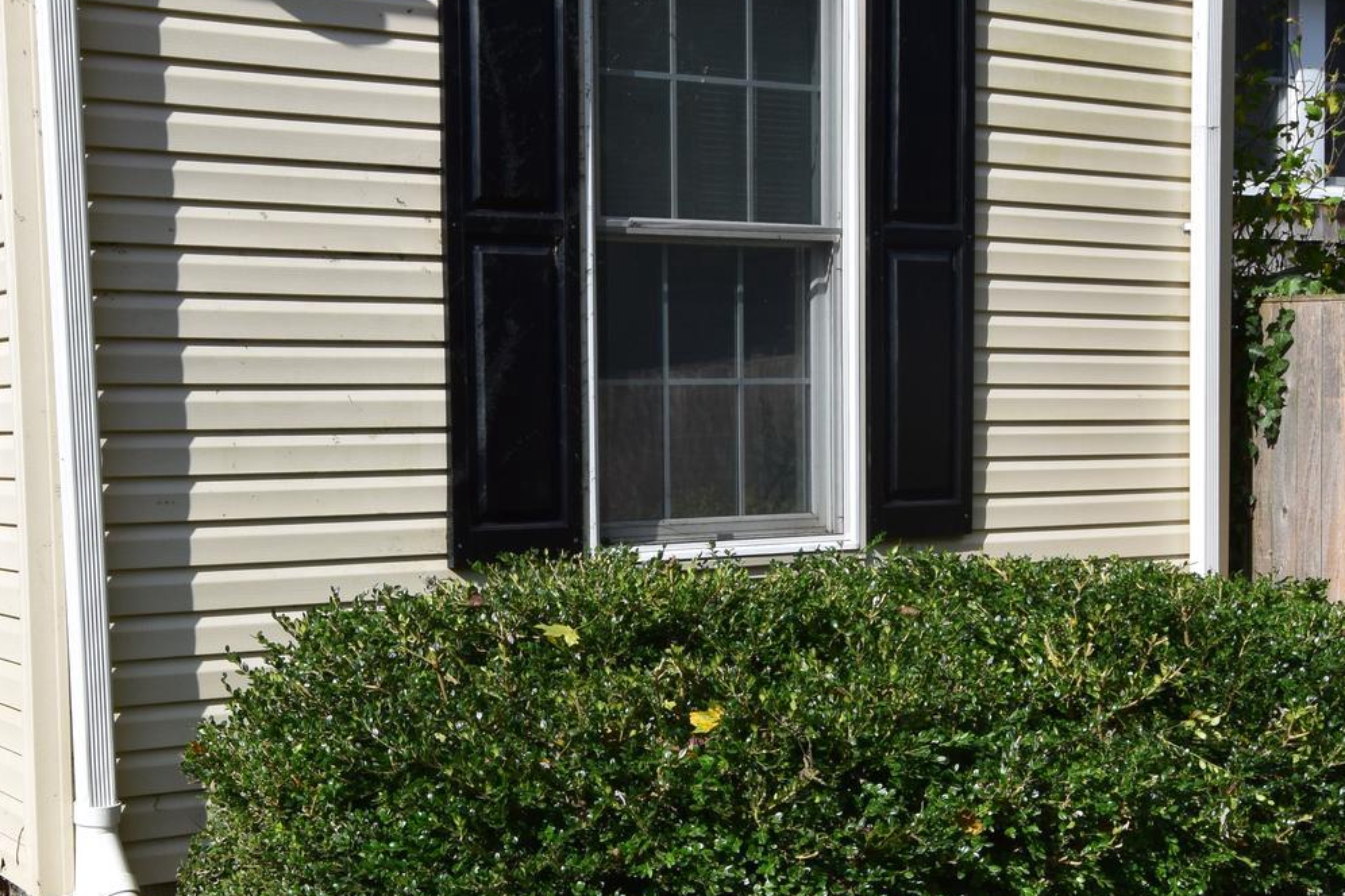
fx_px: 2765
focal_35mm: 74
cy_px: 625
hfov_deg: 27.3
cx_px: 542
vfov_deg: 18.4
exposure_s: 1/500
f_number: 11
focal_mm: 24
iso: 360
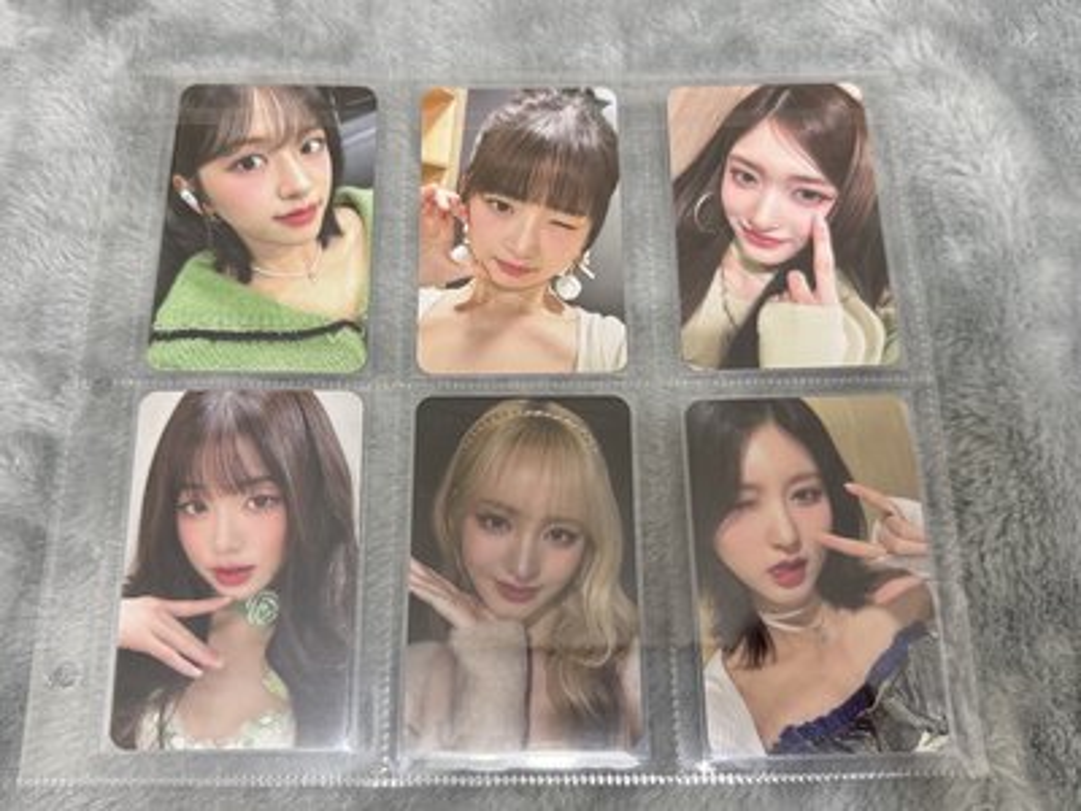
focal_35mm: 24
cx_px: 540
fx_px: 749
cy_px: 406
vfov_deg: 56.8
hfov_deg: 71.6
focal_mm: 6.76
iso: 160
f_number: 1.78
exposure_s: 1/60
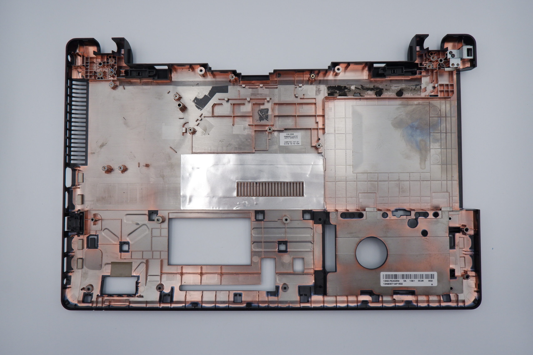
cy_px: 178
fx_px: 341
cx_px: 266
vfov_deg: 55.1
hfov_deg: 76.1
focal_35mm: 23
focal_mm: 15
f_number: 8
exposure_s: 1/480
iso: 1250
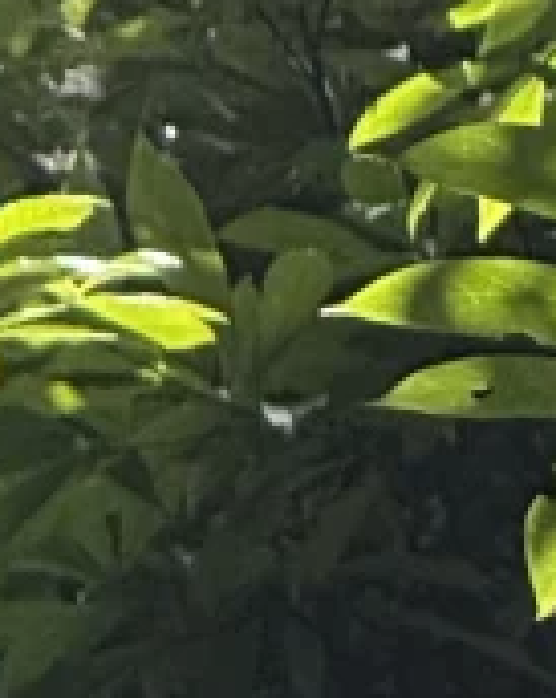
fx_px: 20274
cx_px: 2037
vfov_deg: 2.0
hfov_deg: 1.6
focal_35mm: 983
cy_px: -682
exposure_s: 1/514
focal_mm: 15.66
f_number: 2.8
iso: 64
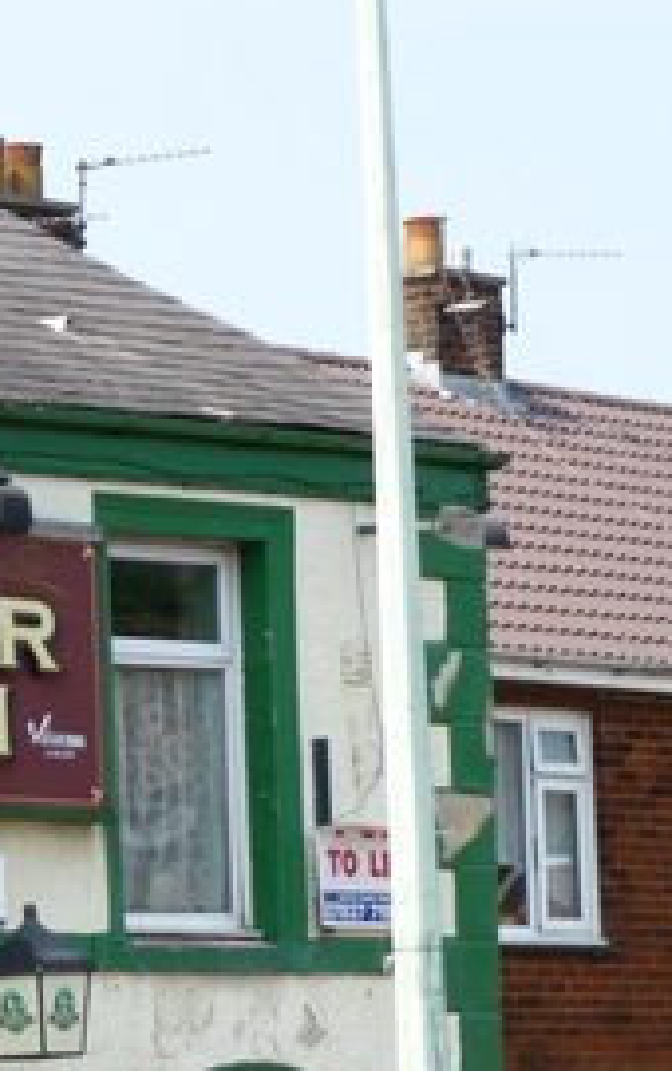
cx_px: -356
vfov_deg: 10.4
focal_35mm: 200
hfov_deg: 6.5
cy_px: 925
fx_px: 5845
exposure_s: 1/200
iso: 100
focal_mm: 14.2
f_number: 4.9
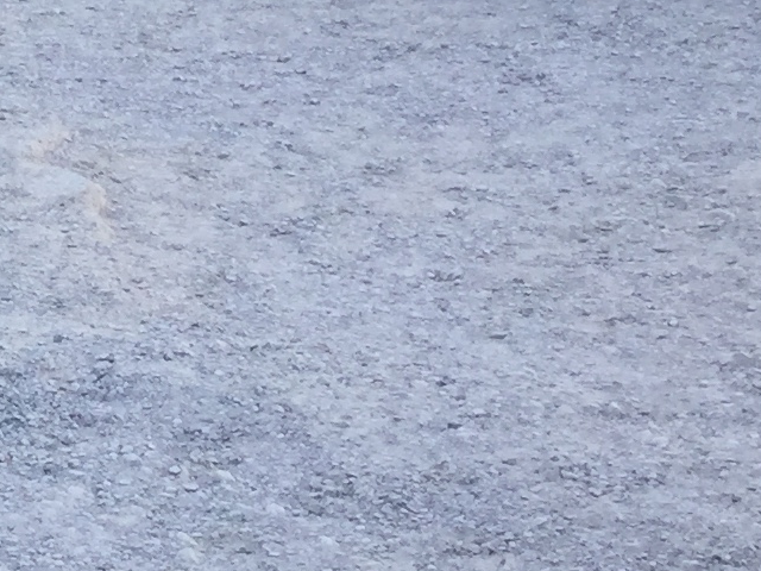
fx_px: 3473
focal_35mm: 158
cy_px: -258
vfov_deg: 9.2
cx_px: -725
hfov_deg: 11.4
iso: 25
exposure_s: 1/466
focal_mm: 3.3
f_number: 2.4
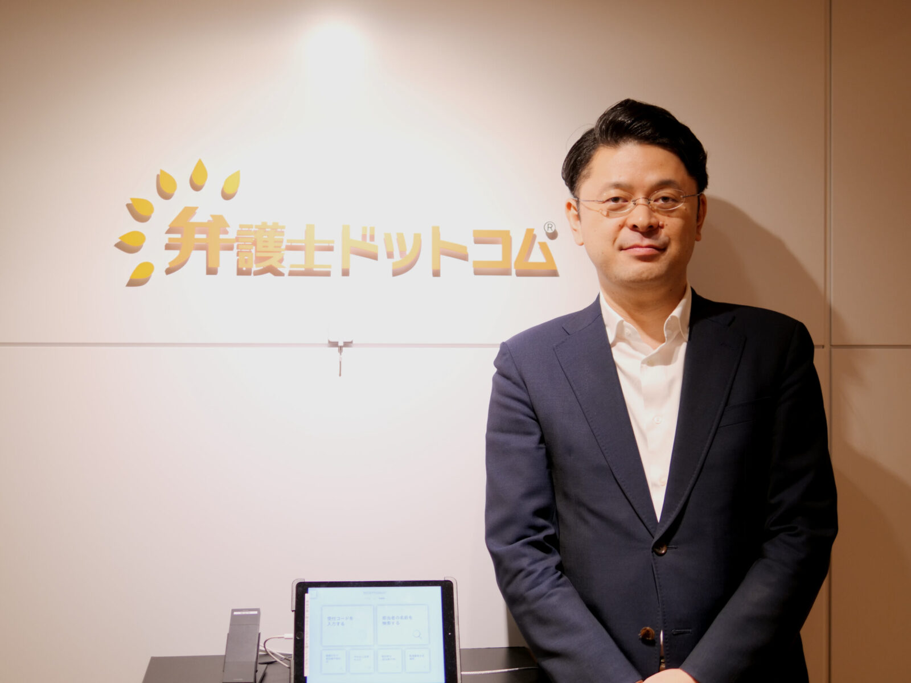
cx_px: 456
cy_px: 342
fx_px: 1316
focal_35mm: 50
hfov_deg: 38.2
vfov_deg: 29.1
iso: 250
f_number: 1.4
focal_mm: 25
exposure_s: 1/60
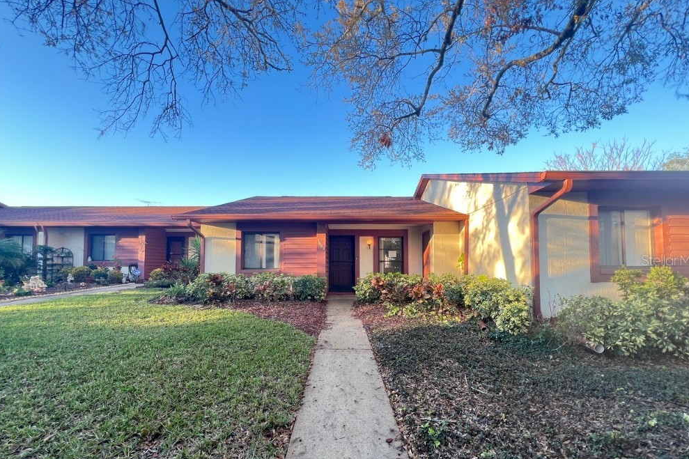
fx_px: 268
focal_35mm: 14
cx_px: 350
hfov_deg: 104.3
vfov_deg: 80.8
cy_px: 260
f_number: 1.8
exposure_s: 1/99
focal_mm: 1.57
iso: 50
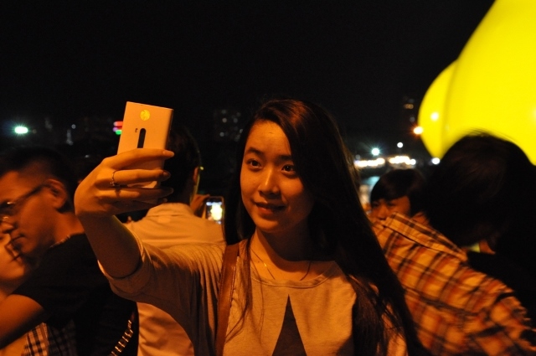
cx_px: 268
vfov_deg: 18.1
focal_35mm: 75
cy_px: 178
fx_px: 1115
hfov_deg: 27.0
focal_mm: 50
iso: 2500
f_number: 8
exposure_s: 1/15
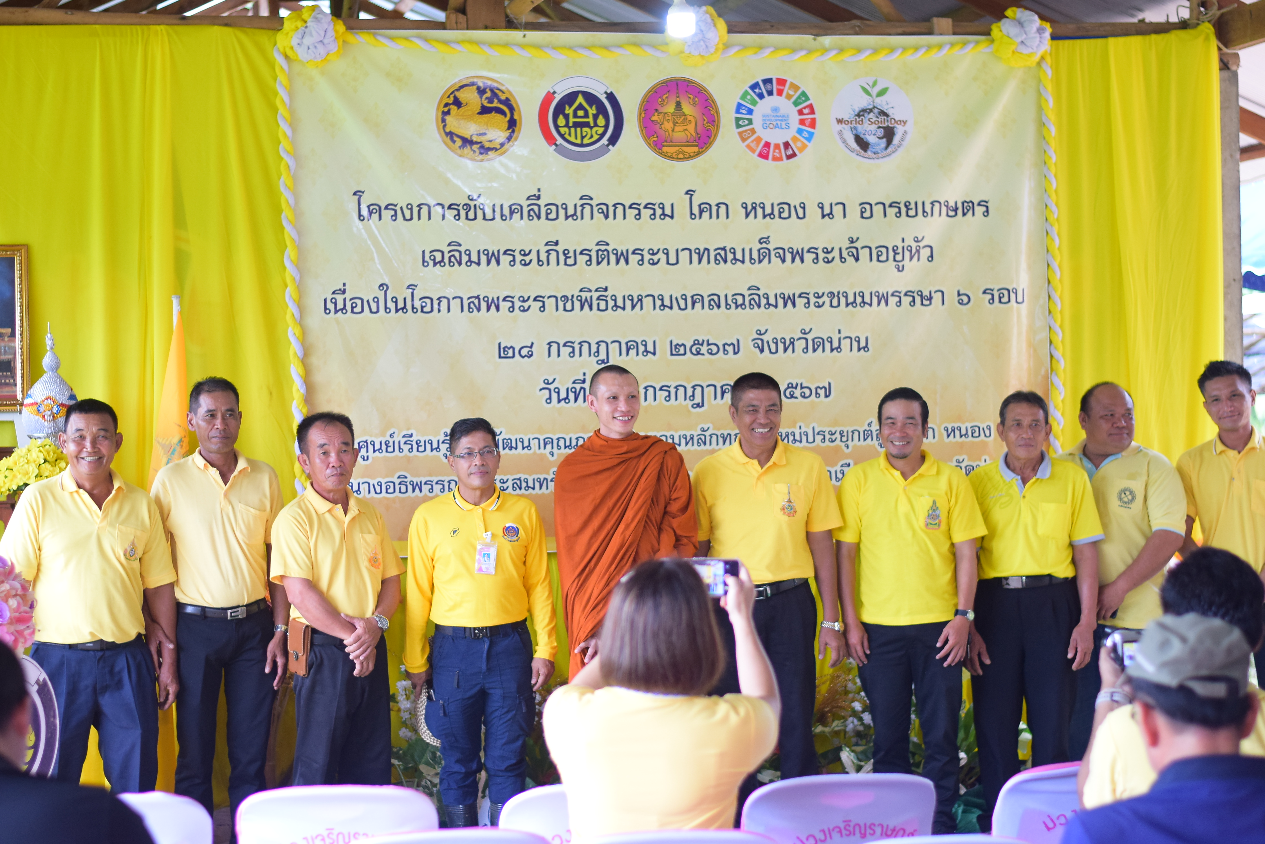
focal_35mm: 75
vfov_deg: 18.2
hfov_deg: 27.0
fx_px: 2636
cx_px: 632
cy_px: 422
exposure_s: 1/400
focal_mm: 50
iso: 1000
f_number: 2
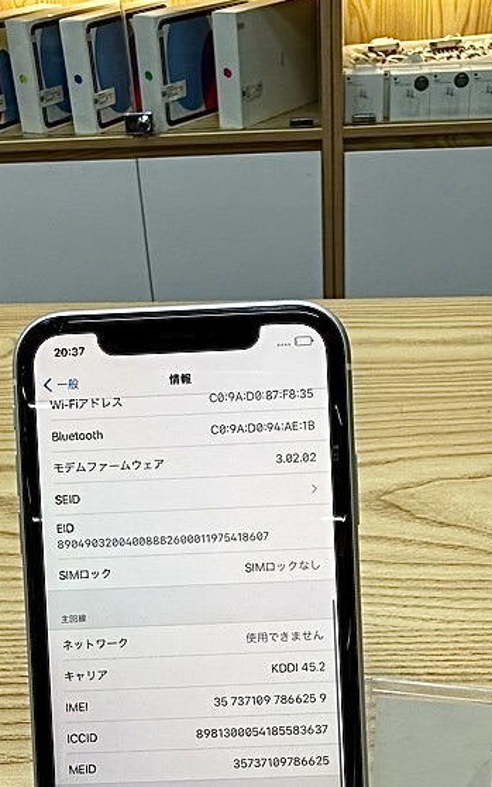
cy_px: 515
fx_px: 879
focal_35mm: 41
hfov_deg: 31.3
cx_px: 242
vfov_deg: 47.5
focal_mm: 2.22
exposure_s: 1/120
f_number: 2.2
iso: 64
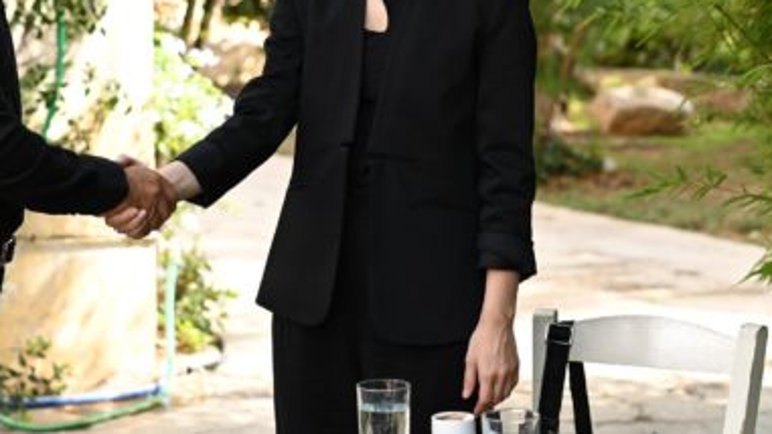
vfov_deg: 11.8
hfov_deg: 21.0
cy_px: 18
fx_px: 2087
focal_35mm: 102
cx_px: 415
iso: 100
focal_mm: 40
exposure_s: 1/250
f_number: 2.5
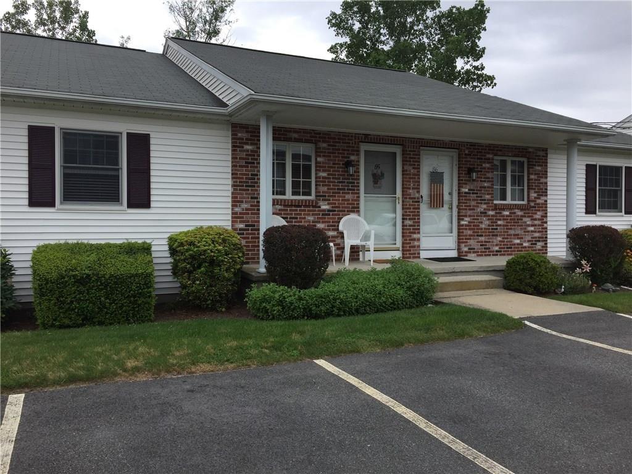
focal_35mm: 29
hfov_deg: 61.7
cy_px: 237
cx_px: 316
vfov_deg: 48.2
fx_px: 529
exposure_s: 1/1276
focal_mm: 4.15
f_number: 2.2
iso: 32
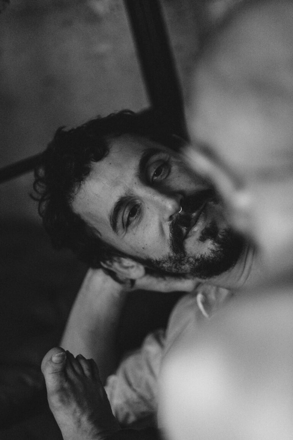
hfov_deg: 16.3
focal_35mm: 84
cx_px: 146
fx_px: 1025
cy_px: 220
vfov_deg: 24.2
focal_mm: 56
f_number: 1.2
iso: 3200
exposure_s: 1/125
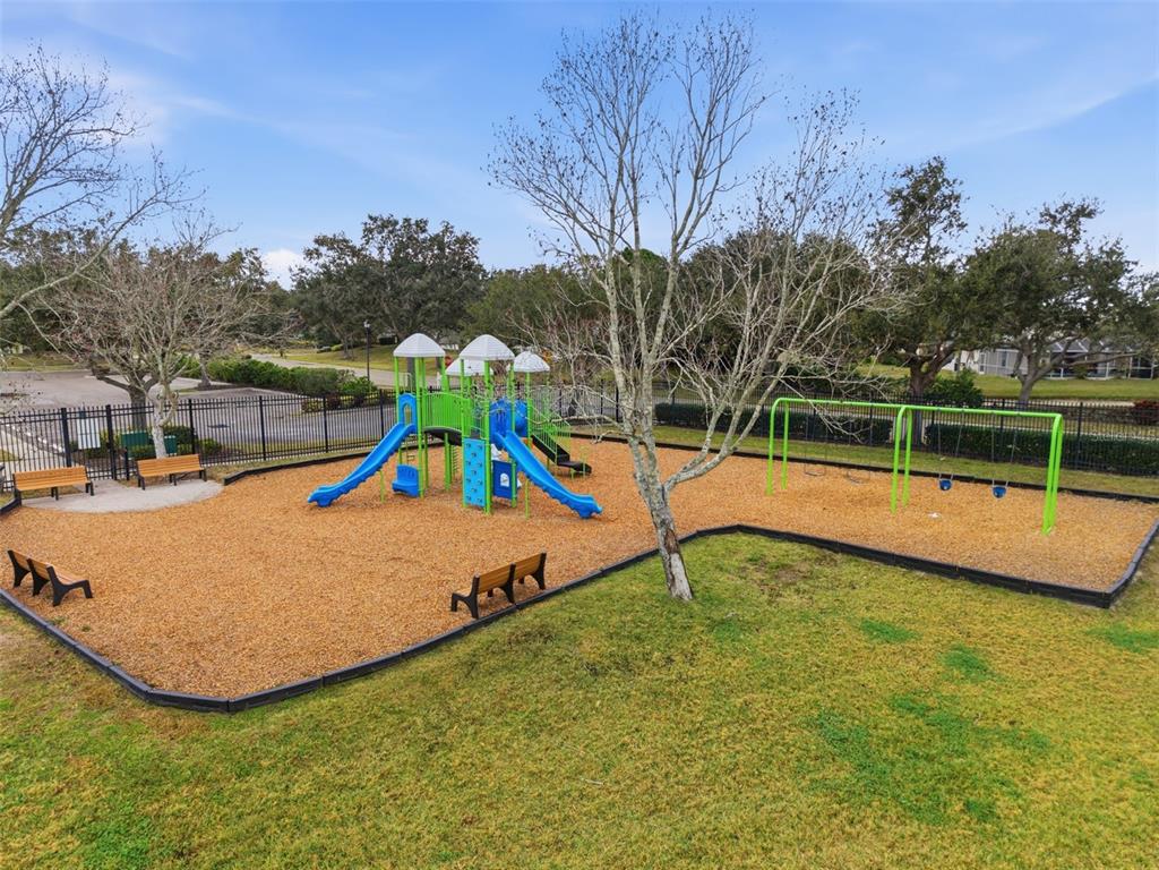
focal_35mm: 24
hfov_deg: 71.6
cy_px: 435
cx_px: 580
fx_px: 804
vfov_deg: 56.8
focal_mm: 8.7
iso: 100
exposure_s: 1/800
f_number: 1.8
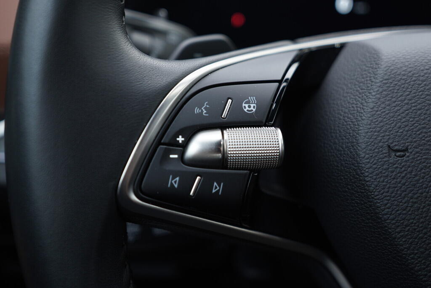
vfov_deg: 36.9
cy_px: 144
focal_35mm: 36
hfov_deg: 53.1
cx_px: 216
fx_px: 431
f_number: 2.8
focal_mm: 24
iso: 200
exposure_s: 1/40
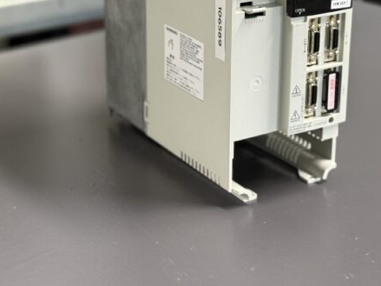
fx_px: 924
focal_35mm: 84
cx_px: 246
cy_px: 66
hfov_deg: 23.2
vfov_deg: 17.4
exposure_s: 1/33
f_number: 1.78
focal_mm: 6.76
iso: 200
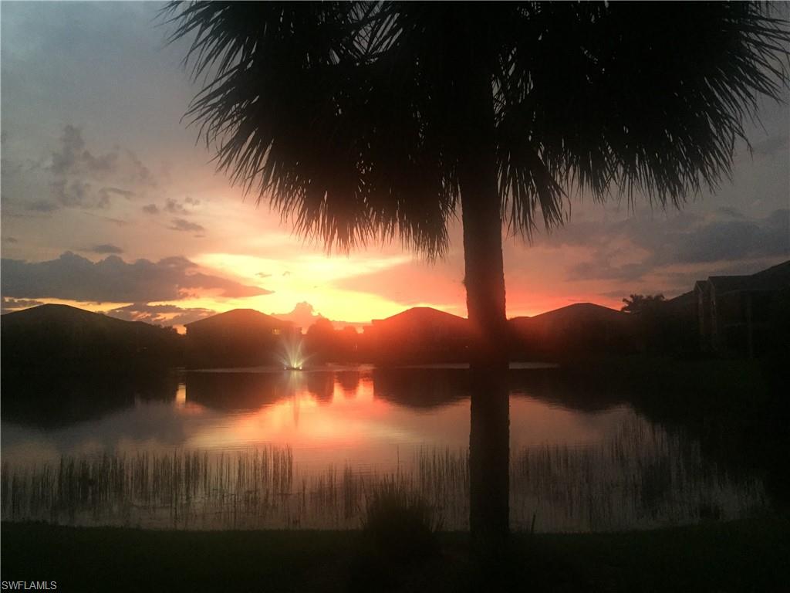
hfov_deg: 61.7
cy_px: 296
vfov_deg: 48.2
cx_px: 395
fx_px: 662
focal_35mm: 29
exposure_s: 1/30
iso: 250
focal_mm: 4.15
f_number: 2.2
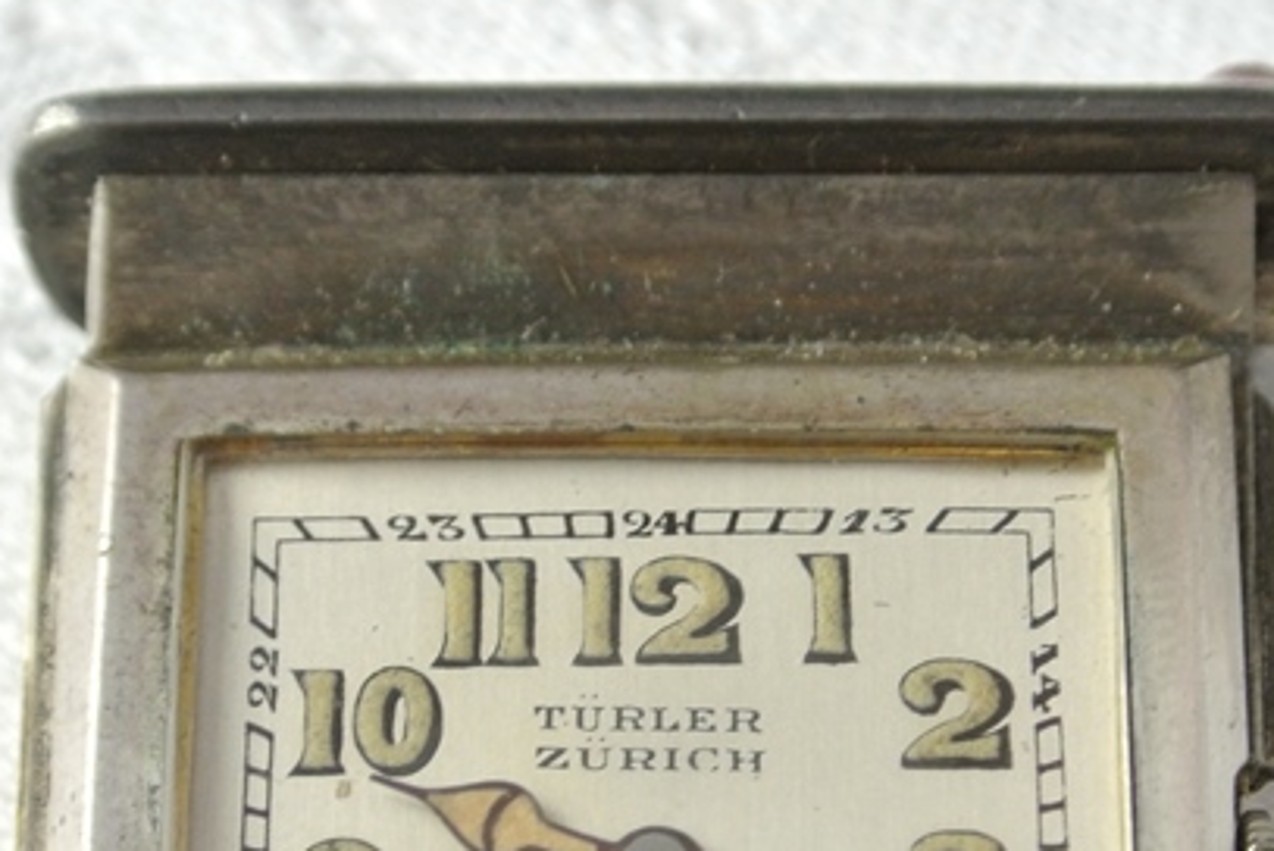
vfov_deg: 9.1
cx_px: 748
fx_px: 5312
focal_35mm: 150
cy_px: 853
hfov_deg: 13.7
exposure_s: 1/60
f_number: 5
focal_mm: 22.7
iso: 400
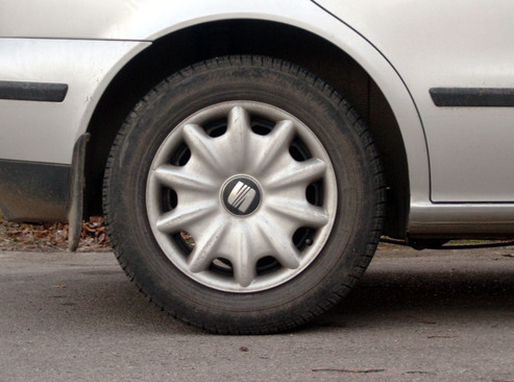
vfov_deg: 11.8
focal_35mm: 125
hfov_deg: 15.8
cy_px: 186
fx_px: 1849
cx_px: 244
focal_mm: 22.8
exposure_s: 1/25
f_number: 4.8
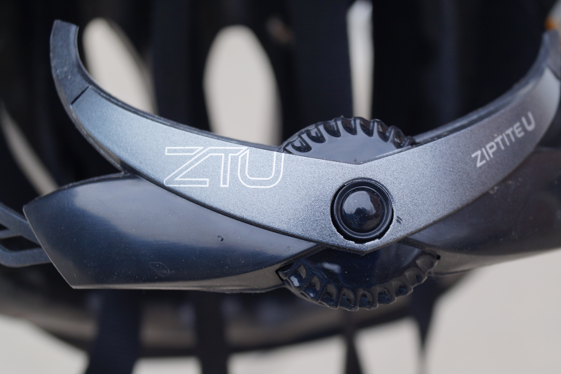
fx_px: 997
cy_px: 212
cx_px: 358
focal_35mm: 64
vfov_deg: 21.2
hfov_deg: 31.3
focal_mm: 28
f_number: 4.5
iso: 100
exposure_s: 1/60
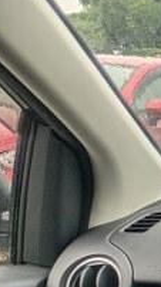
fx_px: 823
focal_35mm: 108
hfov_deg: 8.4
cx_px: 555
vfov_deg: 19.4
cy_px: 271
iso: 45
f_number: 1.89
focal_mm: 5.43
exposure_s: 1/340
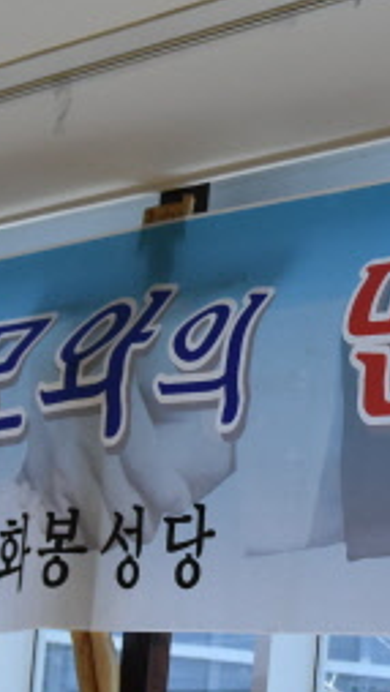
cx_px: 393
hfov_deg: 7.3
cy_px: 439
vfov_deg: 12.9
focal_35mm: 166
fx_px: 3050
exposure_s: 1/500
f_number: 8
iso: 800
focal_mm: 42
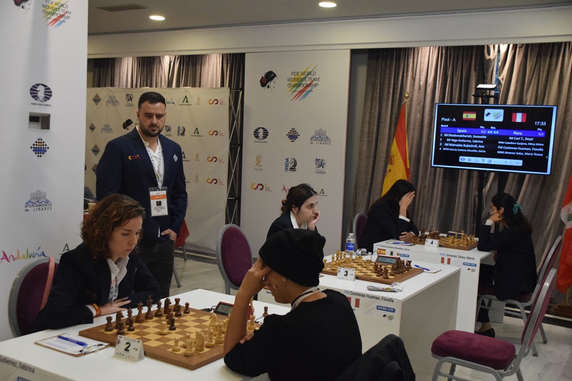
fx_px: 1049
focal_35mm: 66
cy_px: 190
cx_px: 286
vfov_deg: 20.6
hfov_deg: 30.5
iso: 3200
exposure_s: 1/400
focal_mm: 44
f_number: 4.8
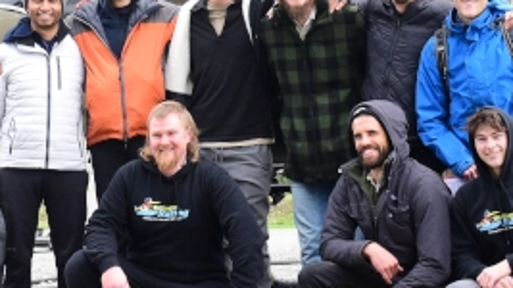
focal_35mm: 153
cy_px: -90
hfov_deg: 14.0
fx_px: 2081
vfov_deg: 7.8
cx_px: 125
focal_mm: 26
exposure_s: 1/500
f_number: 5.6
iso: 800
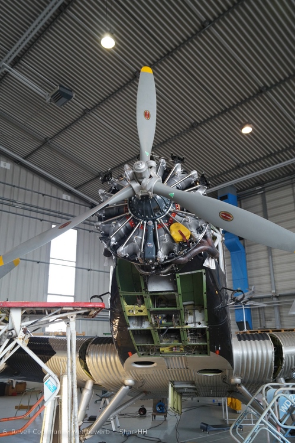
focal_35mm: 30
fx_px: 369
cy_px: 222
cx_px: 148
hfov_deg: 43.6
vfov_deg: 62.0
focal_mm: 20
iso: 640
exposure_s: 1/160
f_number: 4
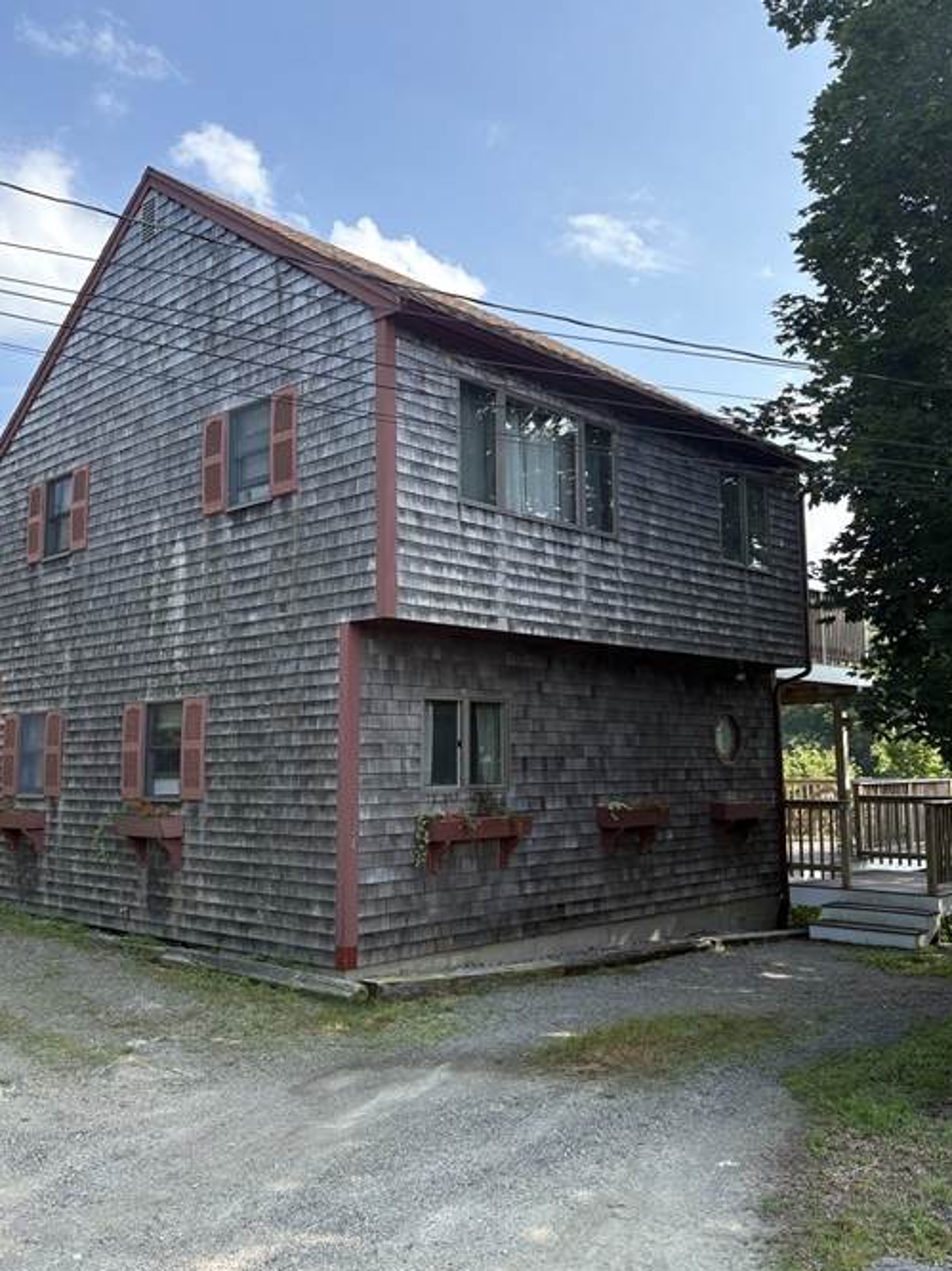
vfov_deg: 60.0
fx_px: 1101
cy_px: 639
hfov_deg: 46.8
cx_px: 456
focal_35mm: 30
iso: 50
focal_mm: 5.96
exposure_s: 1/1517
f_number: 1.6
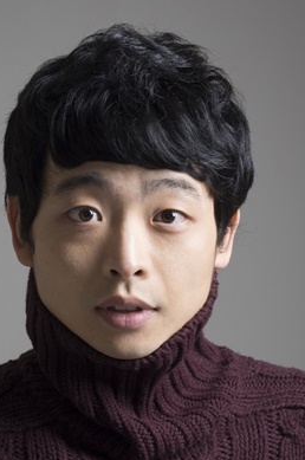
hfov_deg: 12.6
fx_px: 1377
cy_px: 306
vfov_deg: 18.9
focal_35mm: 108
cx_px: 115
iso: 200
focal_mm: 46
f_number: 12
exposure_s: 1/125
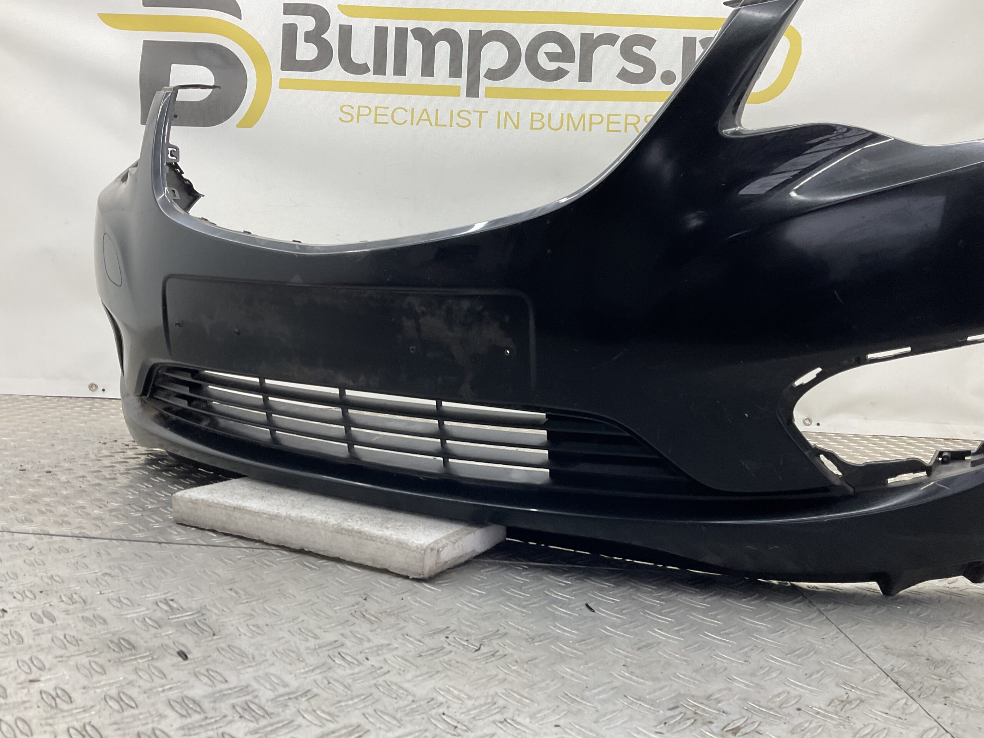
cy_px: 369
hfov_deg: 61.7
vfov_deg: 48.2
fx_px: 824
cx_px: 492
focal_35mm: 29
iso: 40
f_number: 1.8
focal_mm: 3
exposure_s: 1/120
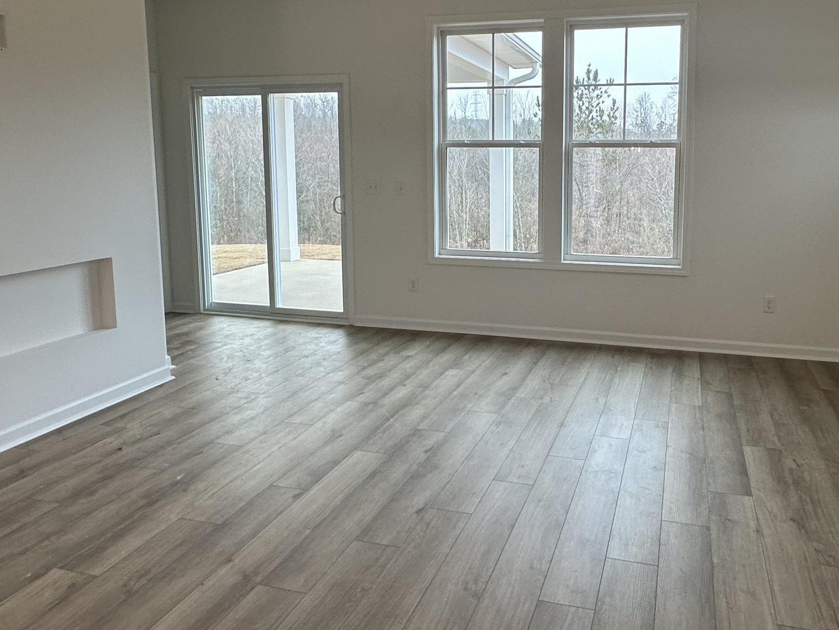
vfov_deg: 52.5
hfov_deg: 66.0
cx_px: 540
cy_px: 237
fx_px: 630
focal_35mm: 26
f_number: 2.2
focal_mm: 2.22
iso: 80
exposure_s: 1/120
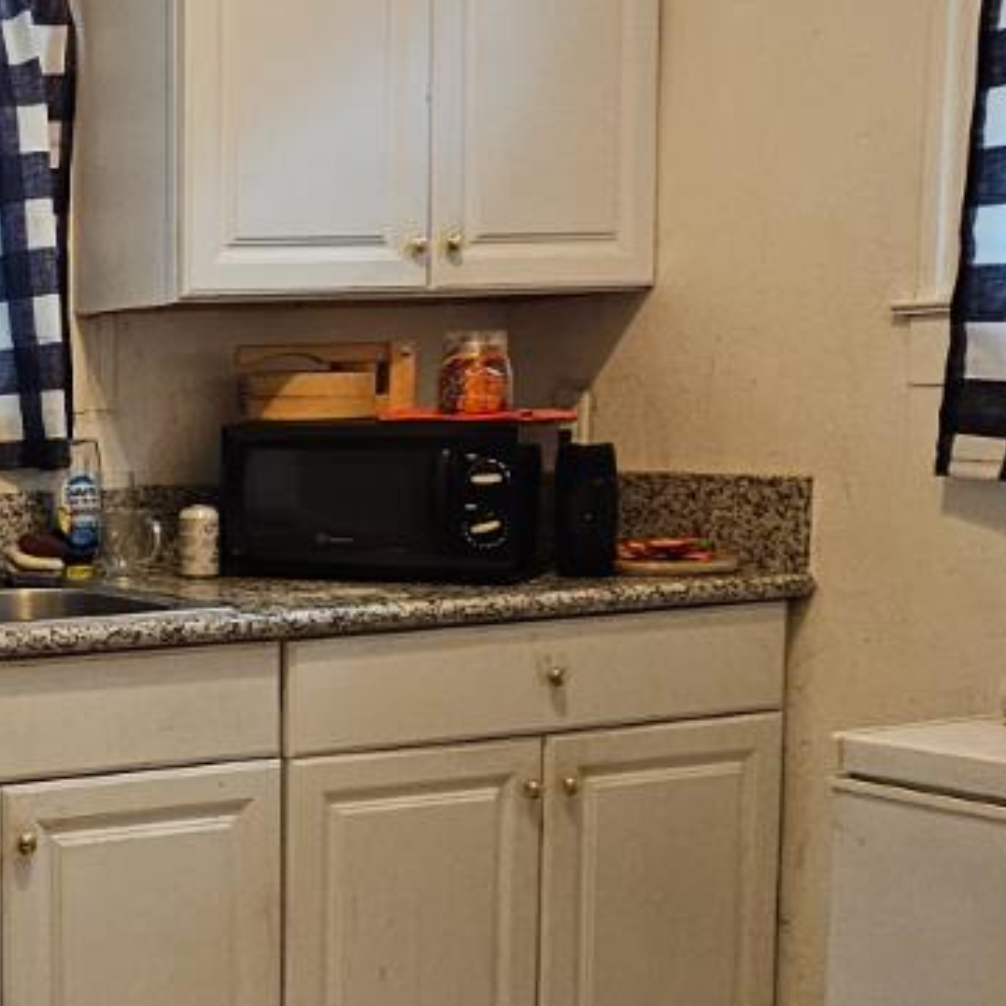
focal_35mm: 48
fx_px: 1578
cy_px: 584
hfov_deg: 27.3
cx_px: -415
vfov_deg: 35.3
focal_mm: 2.2
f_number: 2.2
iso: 200
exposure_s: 1/60
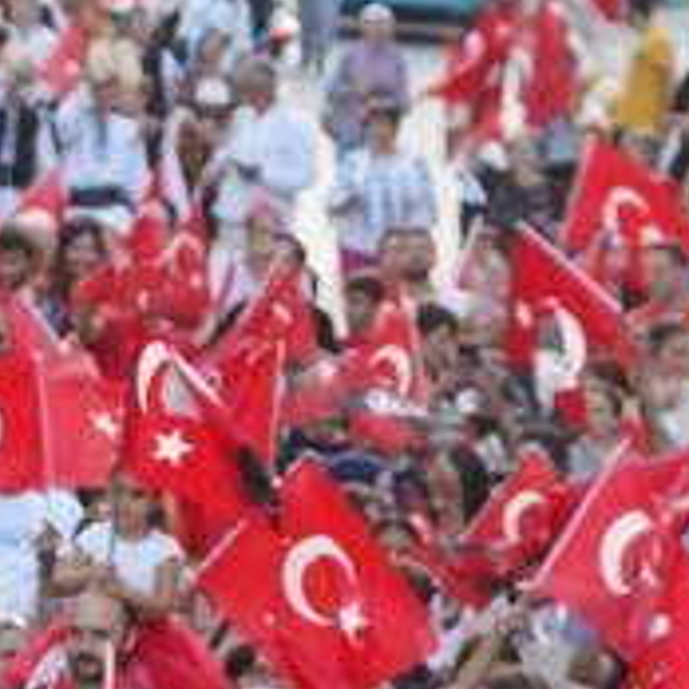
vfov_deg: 3.1
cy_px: 830
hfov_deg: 3.1
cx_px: -459
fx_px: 12746
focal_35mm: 566
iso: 1250
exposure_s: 1/640
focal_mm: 97
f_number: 3.5
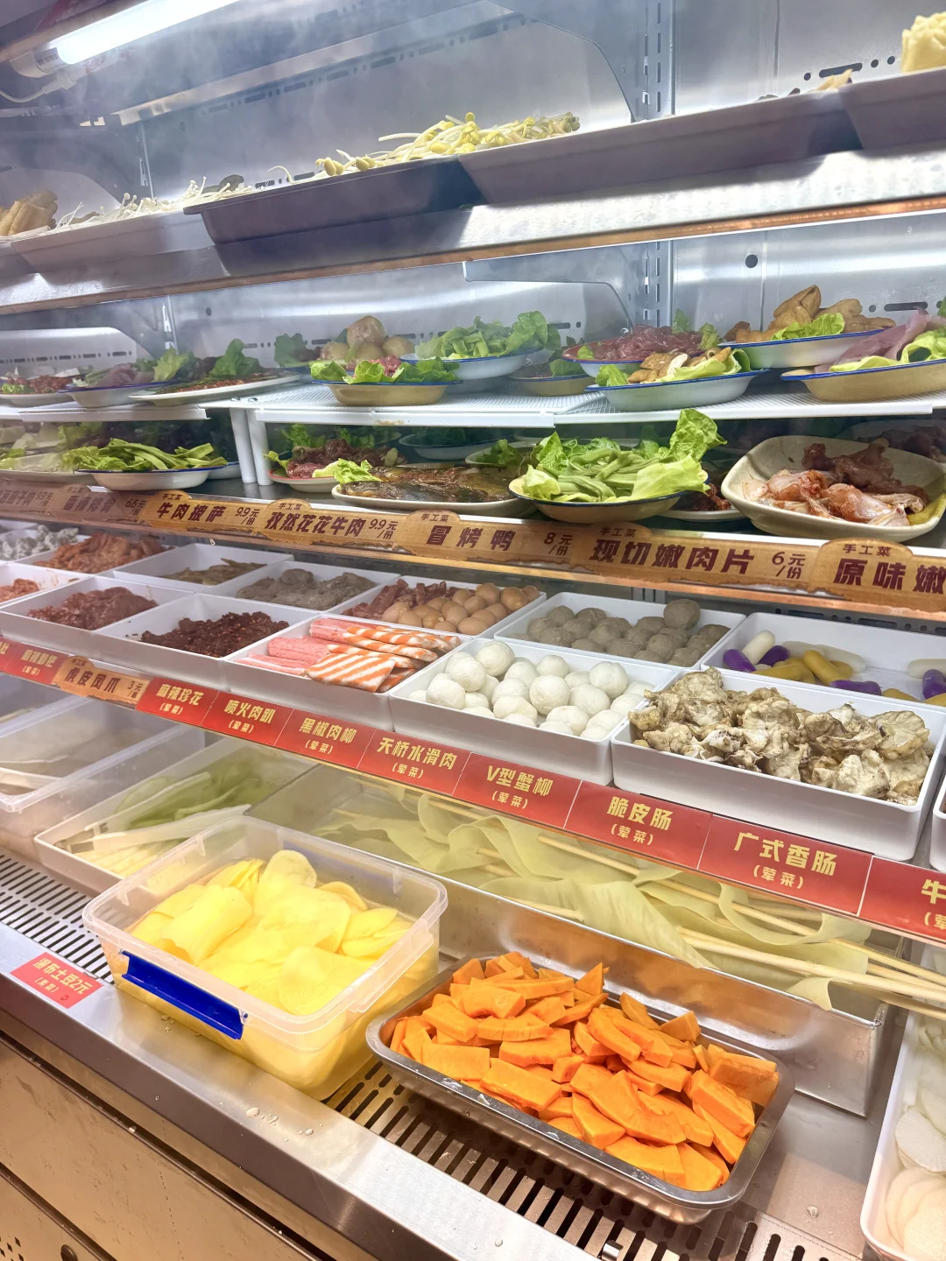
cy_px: 630
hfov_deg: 56.8
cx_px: 473
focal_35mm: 24
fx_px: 875
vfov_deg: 71.6
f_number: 1.78
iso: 80
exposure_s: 1/440
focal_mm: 6.76
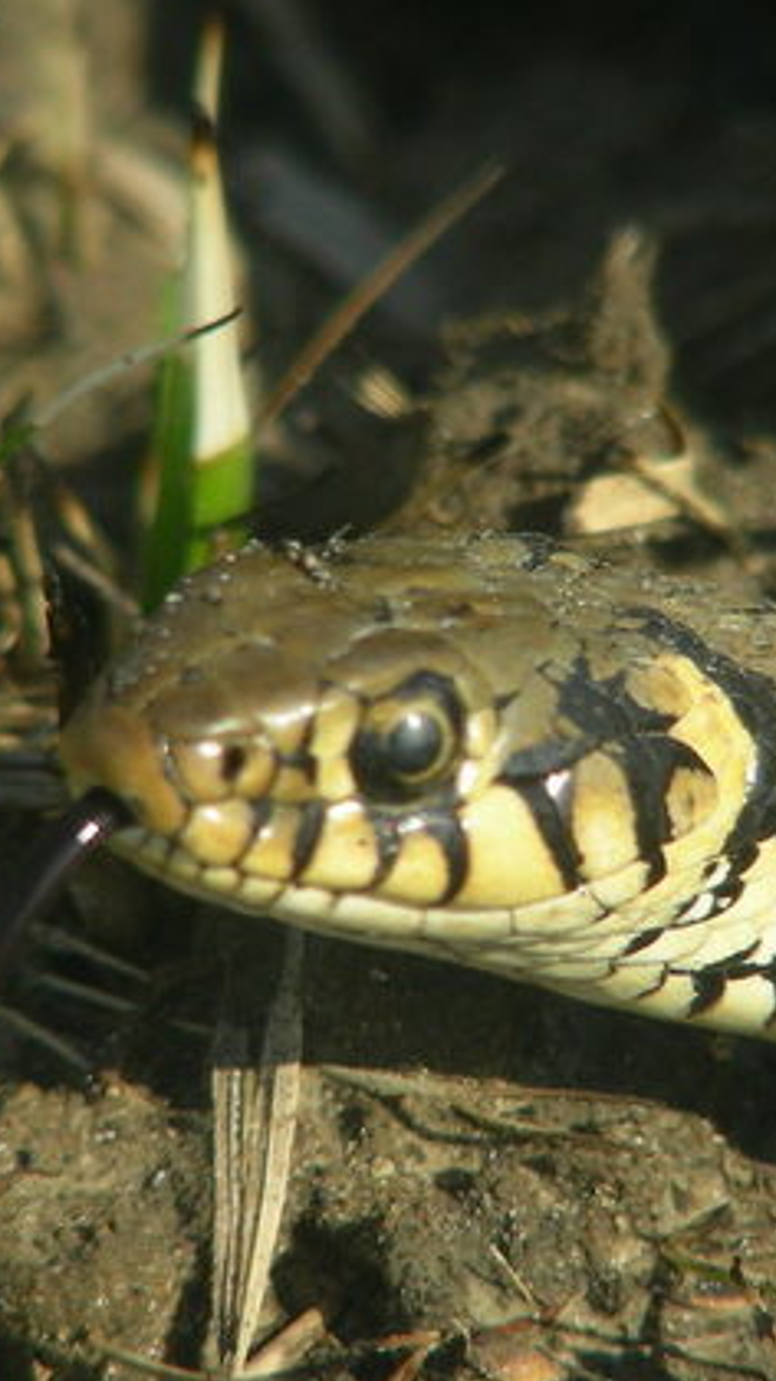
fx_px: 21673
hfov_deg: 2.1
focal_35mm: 592
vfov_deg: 3.6
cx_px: 467
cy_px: 737
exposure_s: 1/506
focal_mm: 63.3
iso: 50
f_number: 4
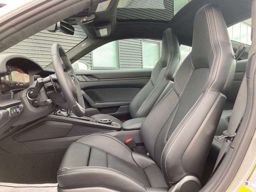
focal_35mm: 28
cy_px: 96
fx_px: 207
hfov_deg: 63.4
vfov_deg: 49.7
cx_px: 128
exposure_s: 1/85
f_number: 1.8
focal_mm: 3.99
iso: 80
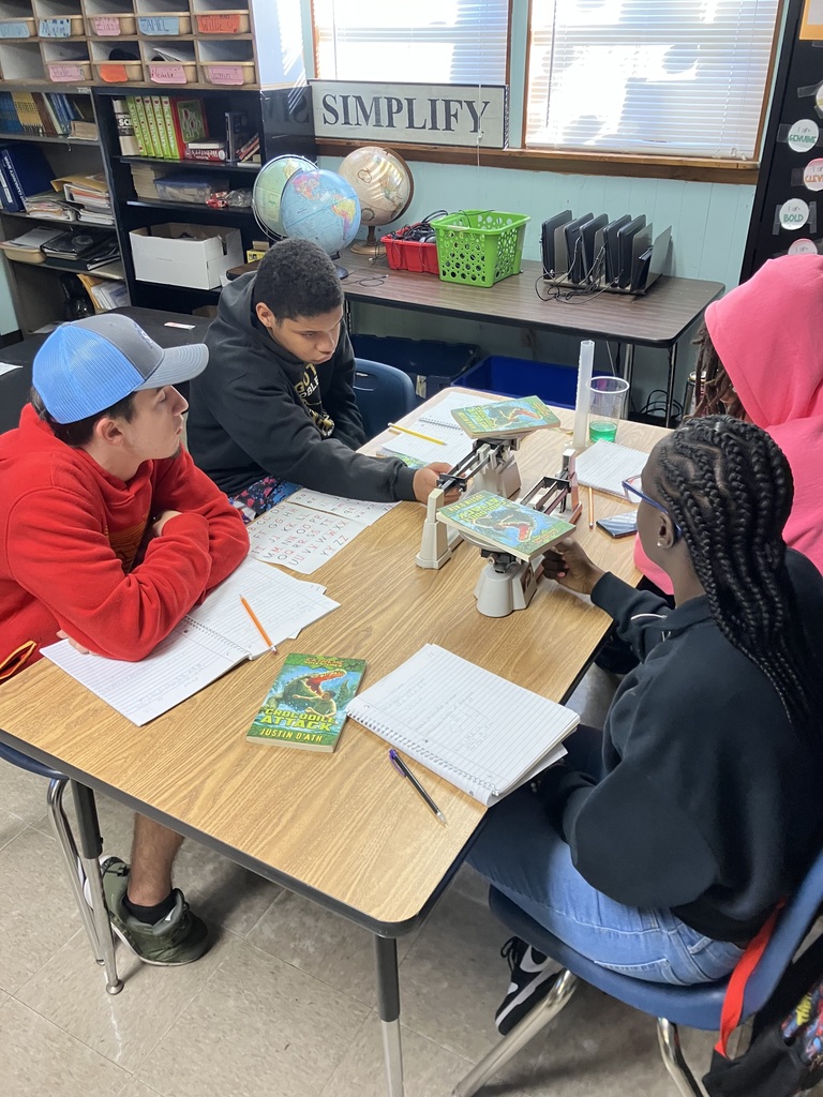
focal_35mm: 28
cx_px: 412
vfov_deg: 63.4
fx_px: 888
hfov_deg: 49.7
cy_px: 548
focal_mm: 3.99
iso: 125
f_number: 1.8
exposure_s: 1/60
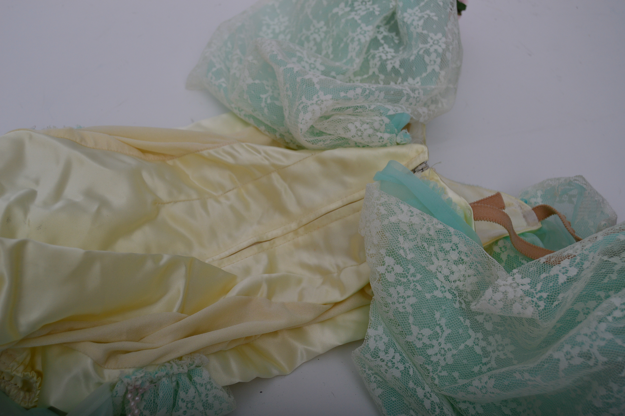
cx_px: 312
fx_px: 676
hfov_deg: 49.6
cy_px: 208
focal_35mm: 39
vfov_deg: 34.1
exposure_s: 1/200
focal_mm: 26
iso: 200
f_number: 5.6
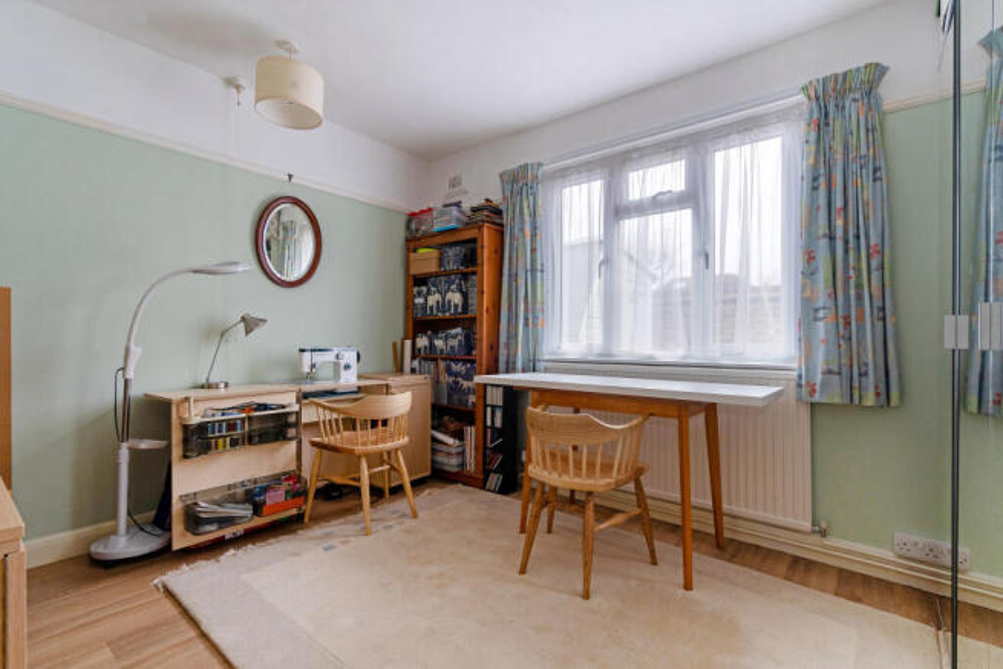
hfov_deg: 96.7
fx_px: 446
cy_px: 334
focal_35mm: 16
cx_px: 502
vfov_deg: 73.8
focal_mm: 16
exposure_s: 1/1.25
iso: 640
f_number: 10
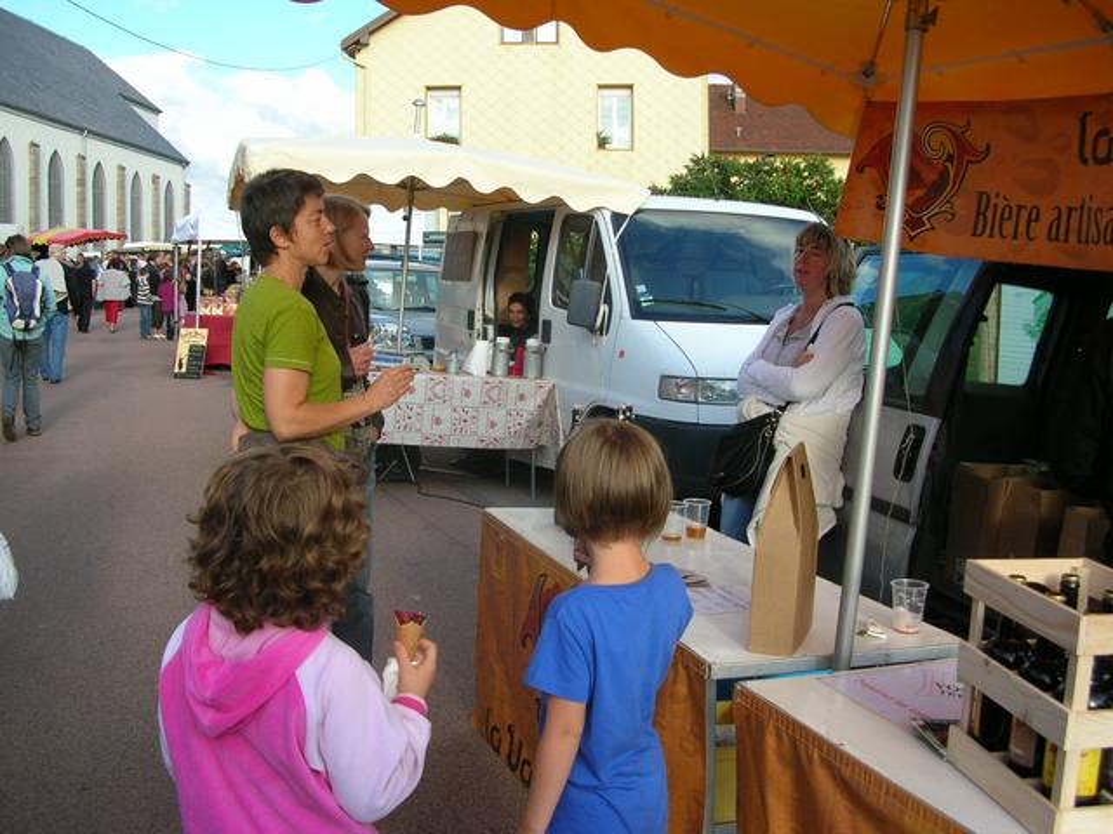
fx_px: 1125
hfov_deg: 52.6
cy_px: 417
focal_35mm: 35
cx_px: 556
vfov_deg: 40.7
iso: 50
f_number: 2.8
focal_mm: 5.8
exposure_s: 1/314
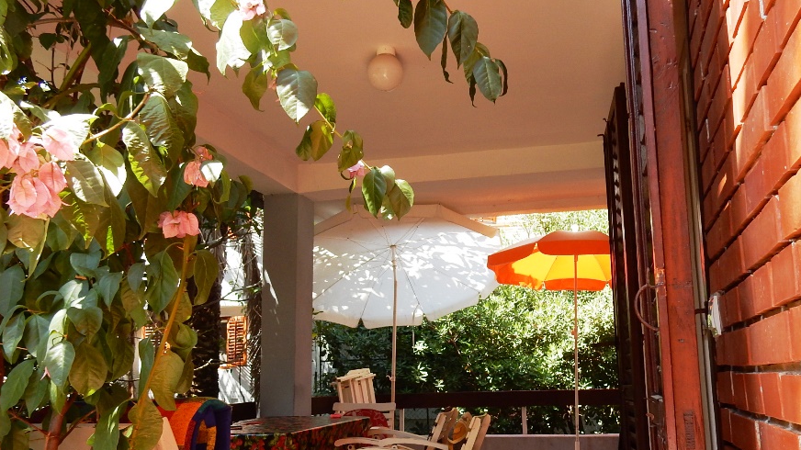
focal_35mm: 32
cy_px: 264
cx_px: 448
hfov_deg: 60.8
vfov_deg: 36.6
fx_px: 679
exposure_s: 1/125
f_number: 3.7
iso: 125
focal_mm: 4.5
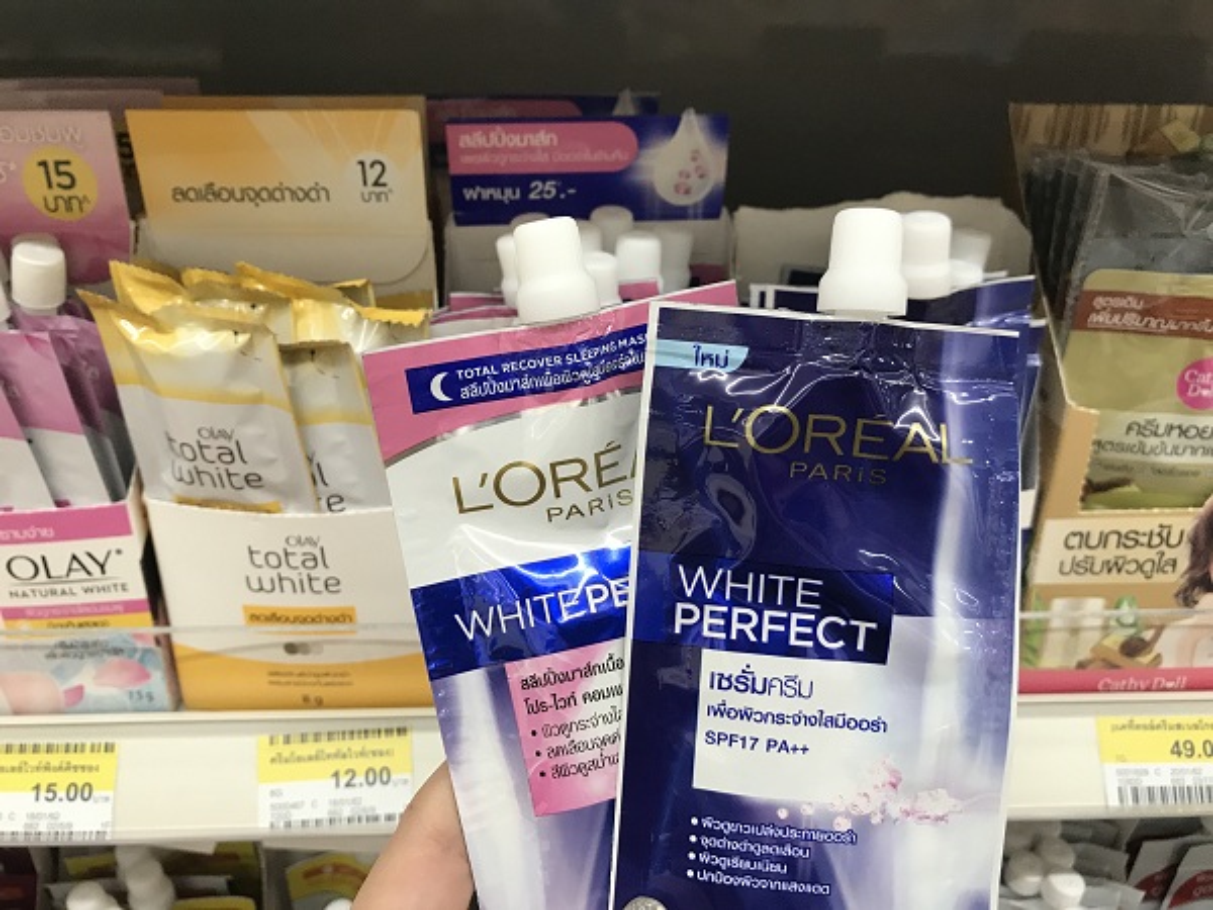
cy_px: 455
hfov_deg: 63.4
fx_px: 981
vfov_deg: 49.7
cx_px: 606
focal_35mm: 28
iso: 32
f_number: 1.8
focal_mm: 3.99
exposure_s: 1/33
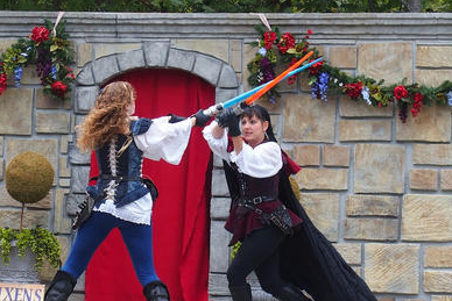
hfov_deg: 18.9
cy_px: 149
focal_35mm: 108
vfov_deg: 12.7
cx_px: 197
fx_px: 1356
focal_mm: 17.8
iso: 160
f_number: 2.8
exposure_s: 1/500
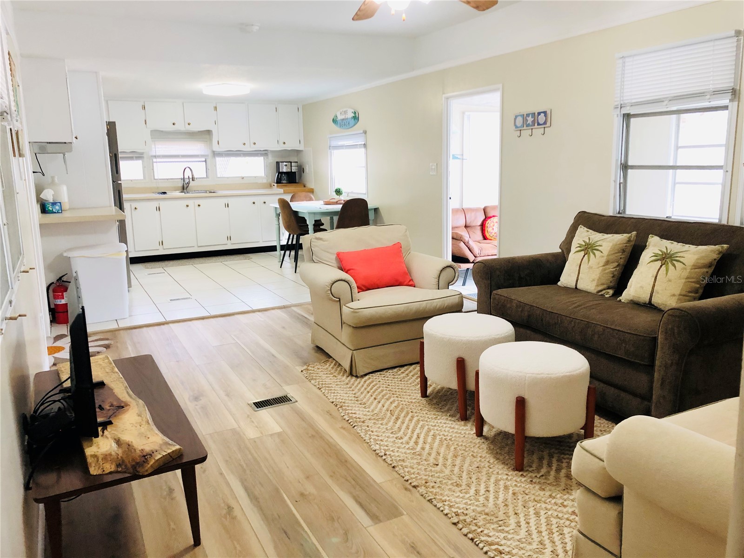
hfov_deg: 63.4
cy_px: 279
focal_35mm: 28
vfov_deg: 49.7
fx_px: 602
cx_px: 372
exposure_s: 1/30
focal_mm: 3.99
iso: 40
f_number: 1.8
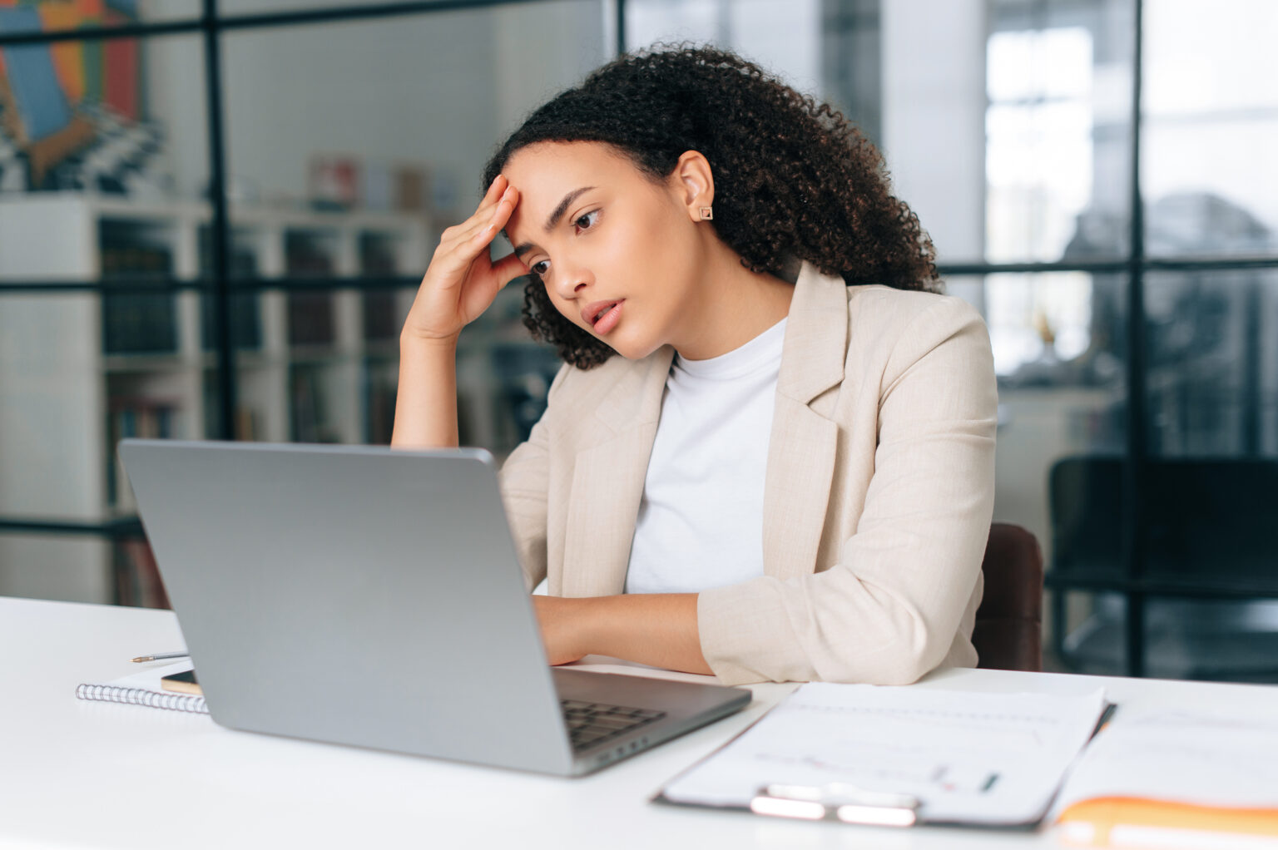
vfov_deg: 27.0
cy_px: 425
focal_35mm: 50
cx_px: 639
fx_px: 1774
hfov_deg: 39.6
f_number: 2.5
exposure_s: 1/500
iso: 160
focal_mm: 50
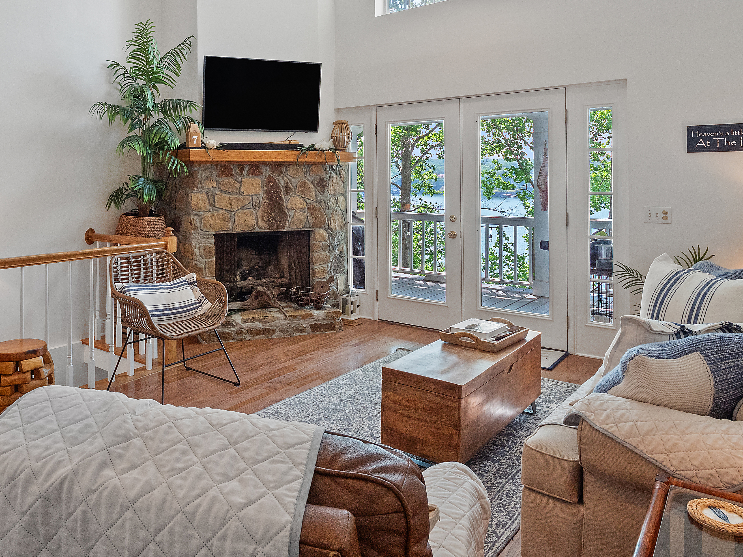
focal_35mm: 25
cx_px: 271
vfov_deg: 53.3
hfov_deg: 68.1
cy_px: 168
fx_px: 537
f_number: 5.6
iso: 400
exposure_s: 1/30
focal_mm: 8
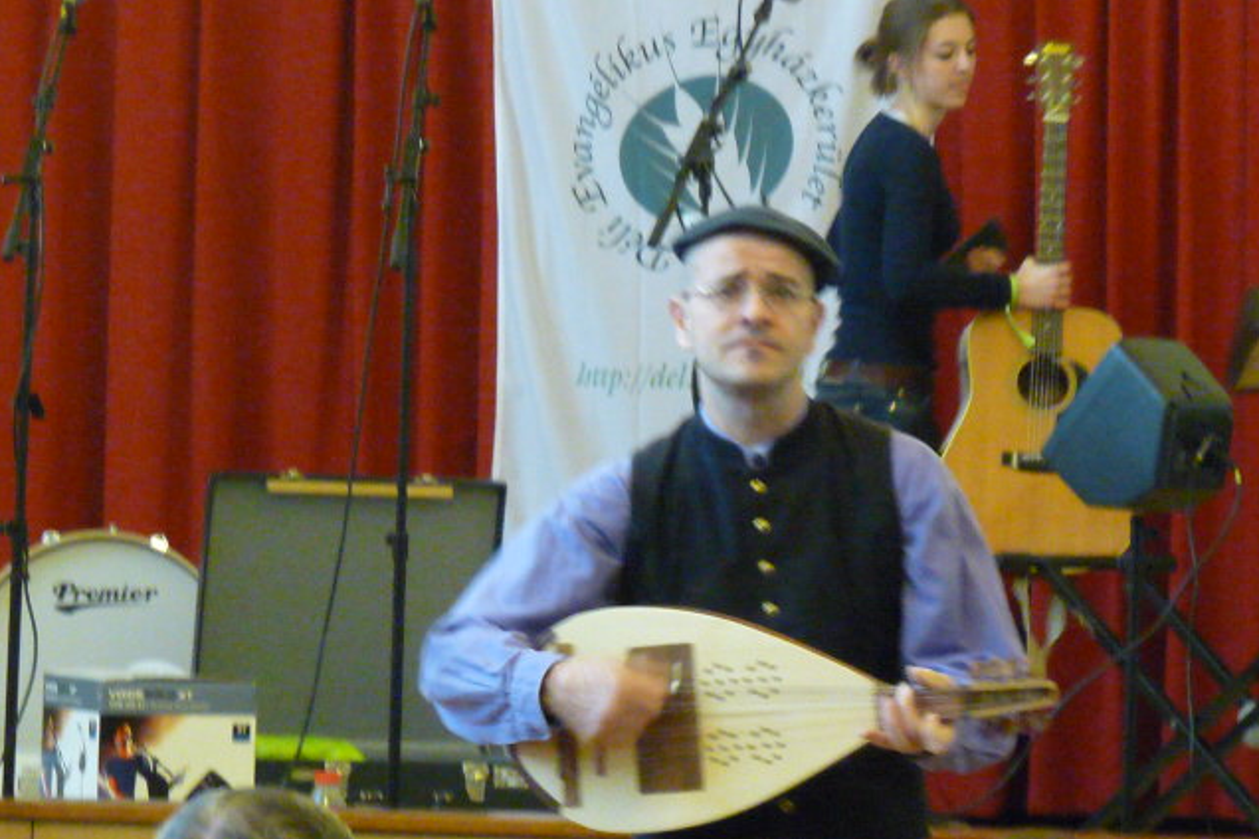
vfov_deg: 6.1
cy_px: 473
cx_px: 631
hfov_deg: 9.1
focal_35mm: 226
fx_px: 7903
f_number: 3.6
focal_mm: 21.6
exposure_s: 1/25
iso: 800
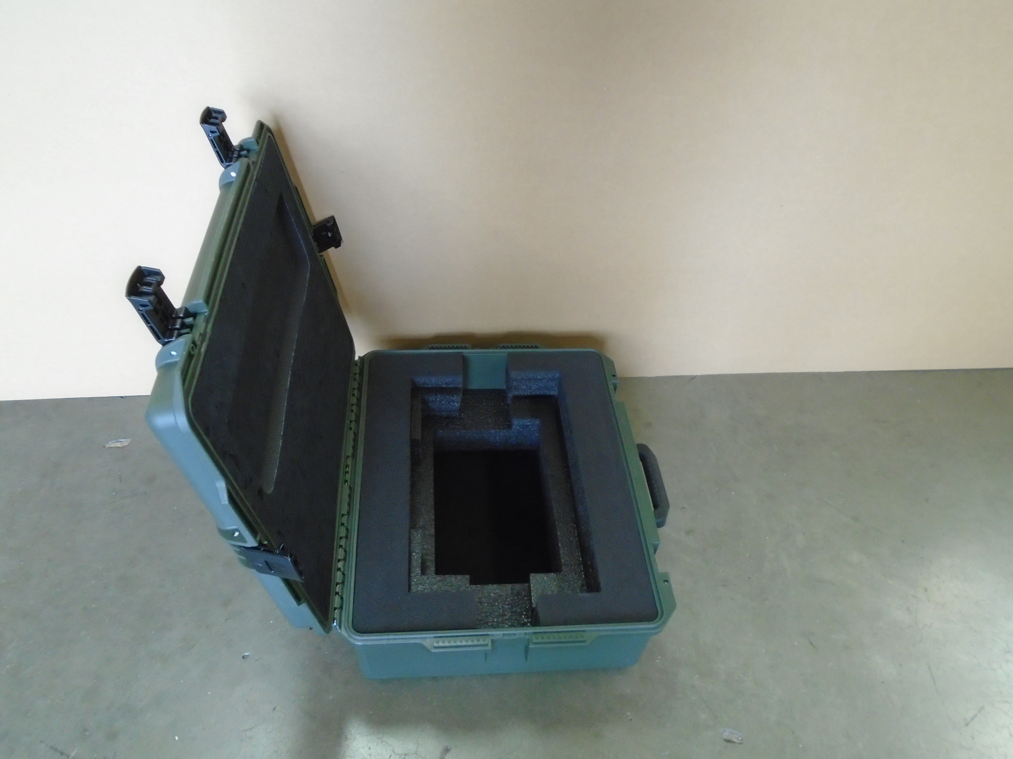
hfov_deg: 67.3
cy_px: 380
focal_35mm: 26
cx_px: 506
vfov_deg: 53.1
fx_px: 761
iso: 400
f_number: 3.2
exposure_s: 1/25
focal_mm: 4.6
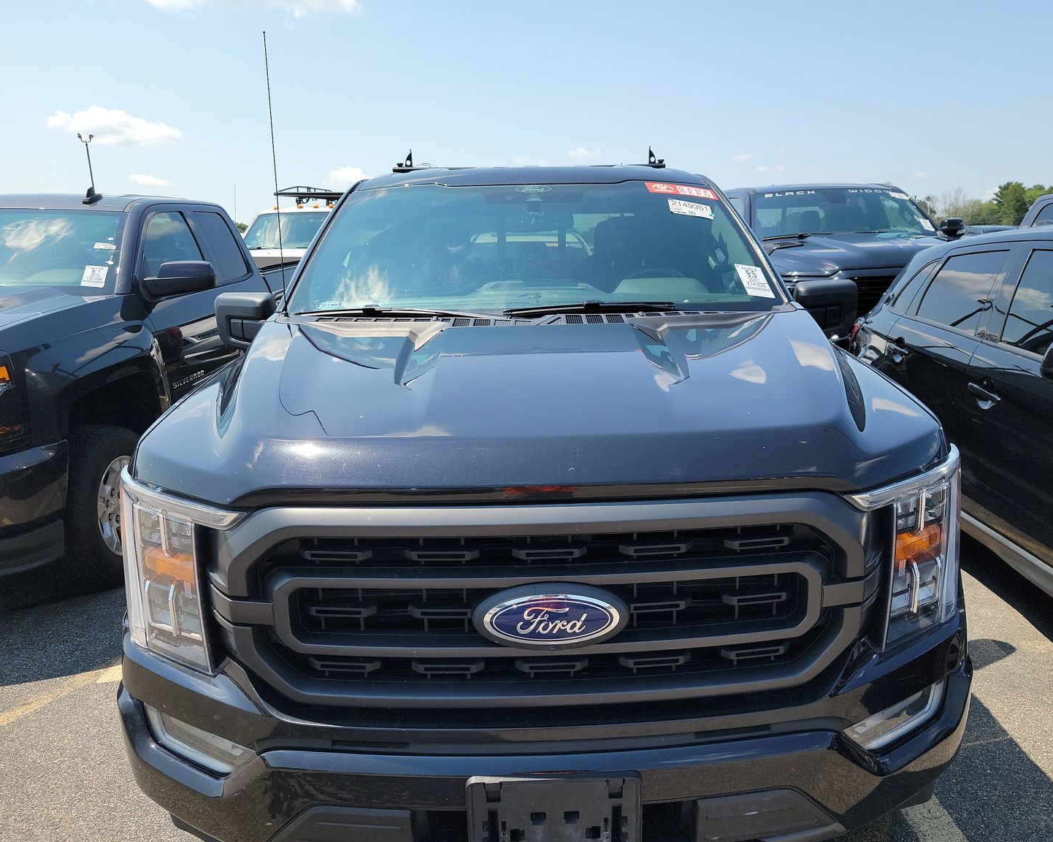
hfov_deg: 66.0
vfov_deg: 54.9
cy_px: 428
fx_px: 810
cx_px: 564
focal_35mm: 26
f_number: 1.8
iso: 50
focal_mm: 6.7
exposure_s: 1/524
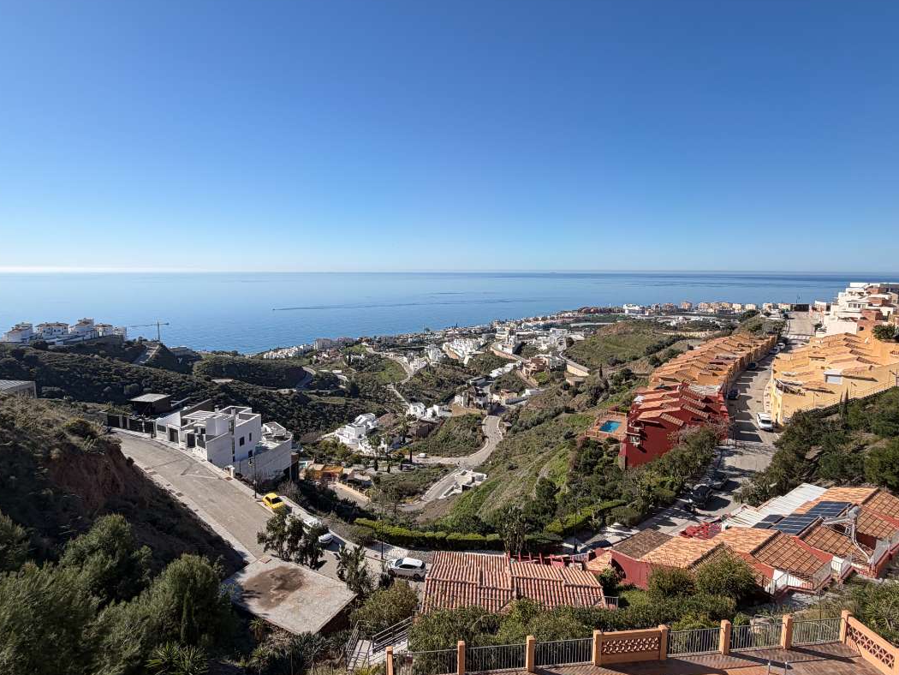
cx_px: 425
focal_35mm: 20
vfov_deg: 66.0
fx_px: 520
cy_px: 333
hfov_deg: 81.7
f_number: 2.2
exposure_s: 1/1050
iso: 20
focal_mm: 2.22
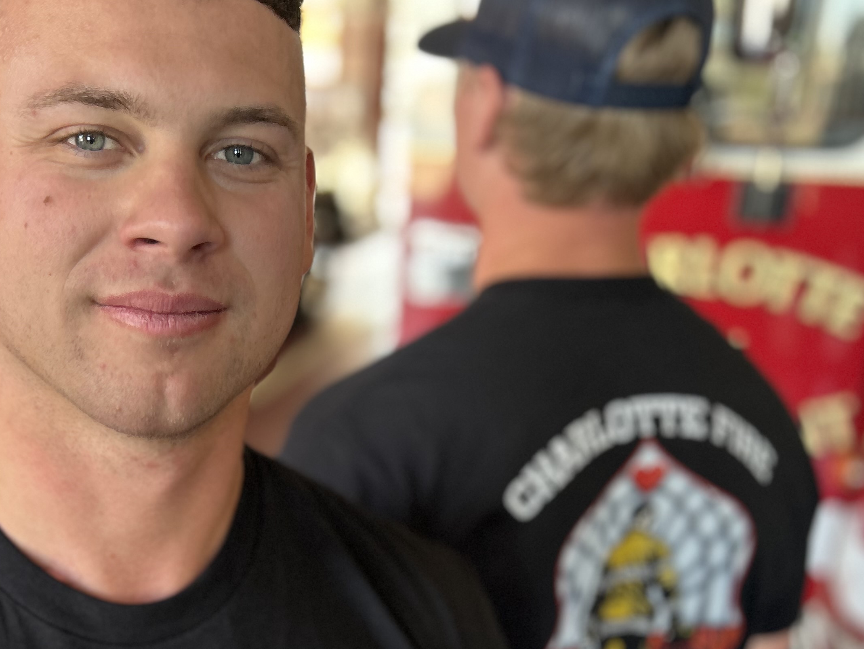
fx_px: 1223
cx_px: 259
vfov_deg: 28.8
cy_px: 545
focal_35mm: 49
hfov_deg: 38.3
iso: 125
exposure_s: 1/120
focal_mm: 5.7
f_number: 1.5
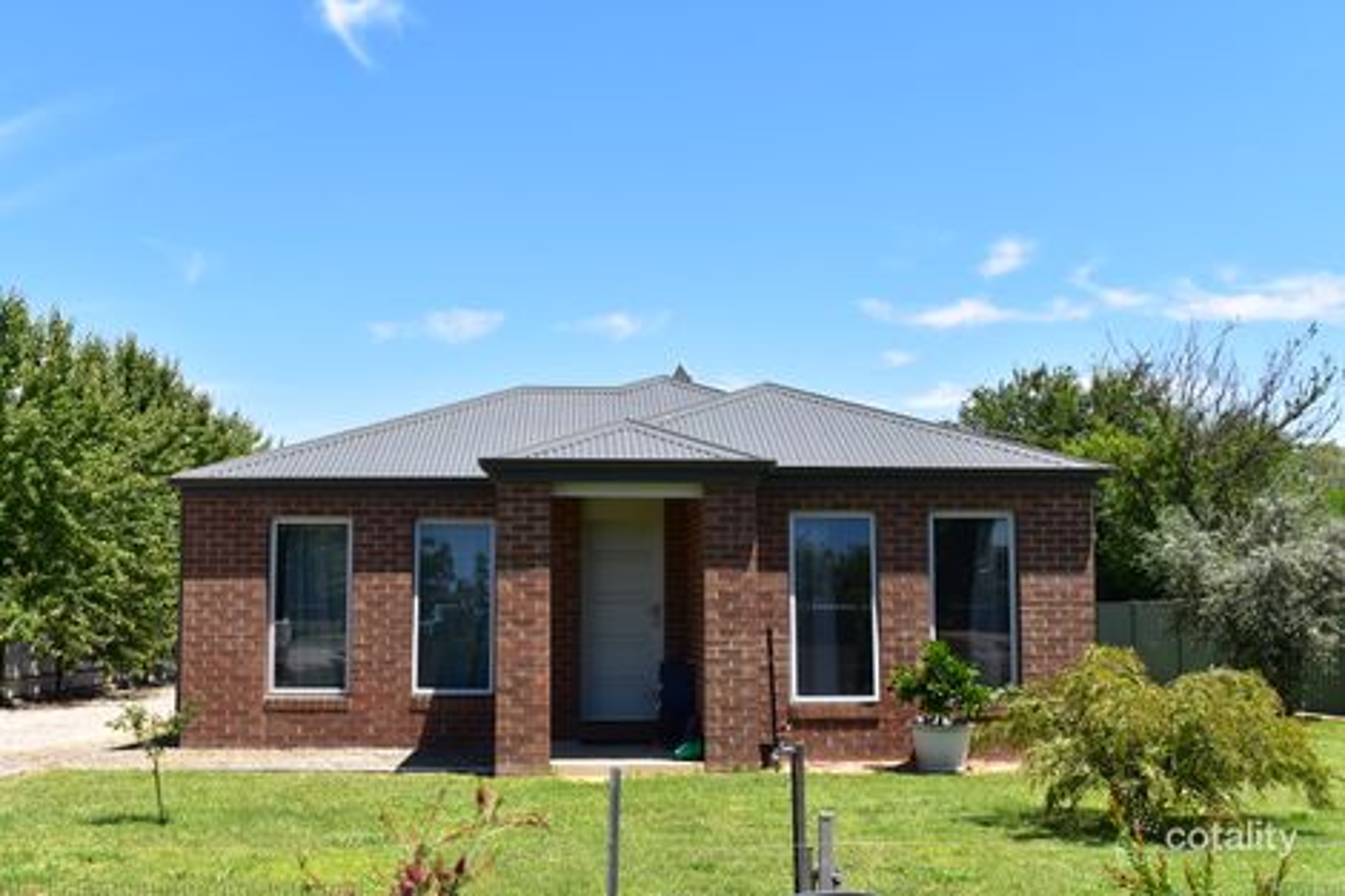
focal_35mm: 42
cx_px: 672
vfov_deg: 31.9
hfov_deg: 46.4
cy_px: 448
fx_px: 1569
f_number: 11
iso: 400
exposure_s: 1/500
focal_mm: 28
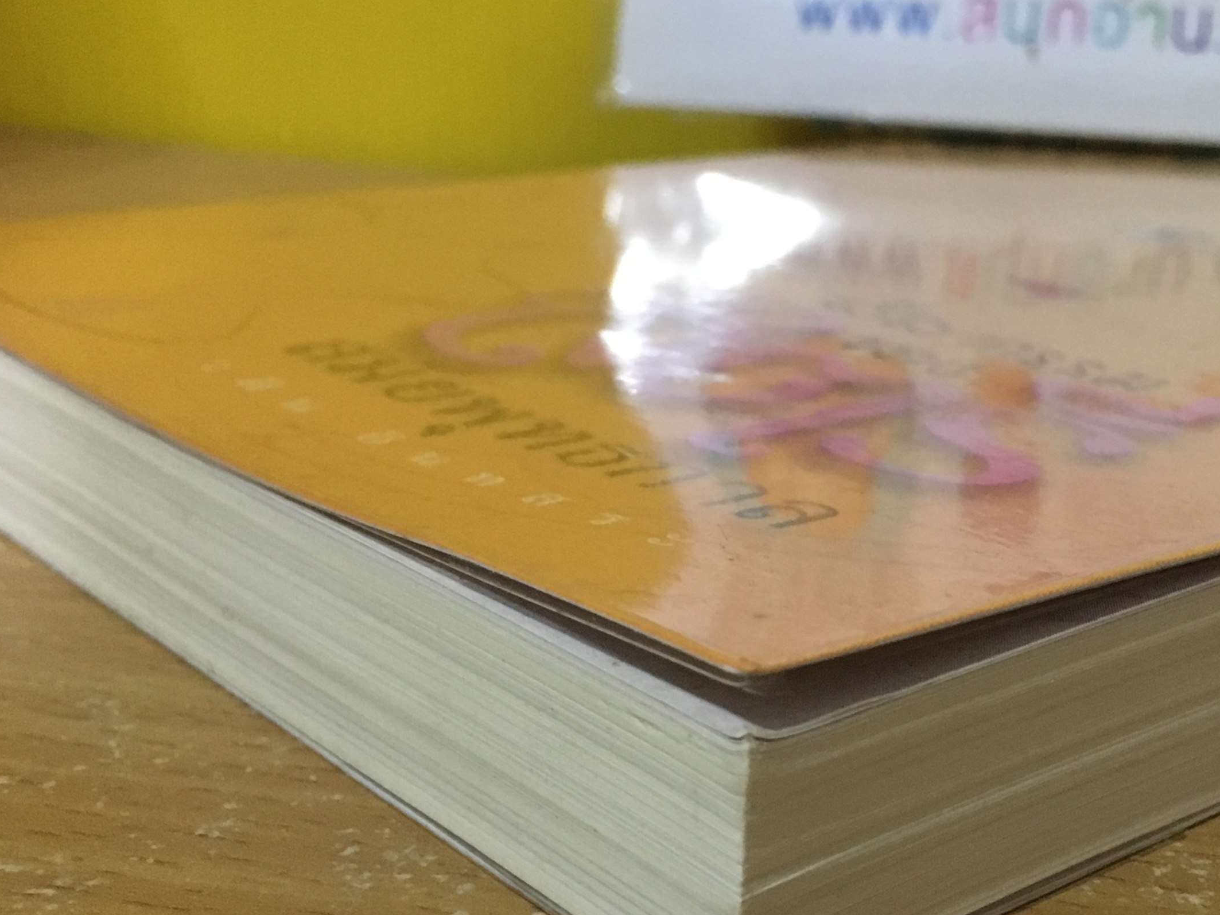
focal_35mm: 55
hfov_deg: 34.5
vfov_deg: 26.5
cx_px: 838
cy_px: 528
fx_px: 1938
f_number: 2.2
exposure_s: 1/17
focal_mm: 4.15
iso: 200
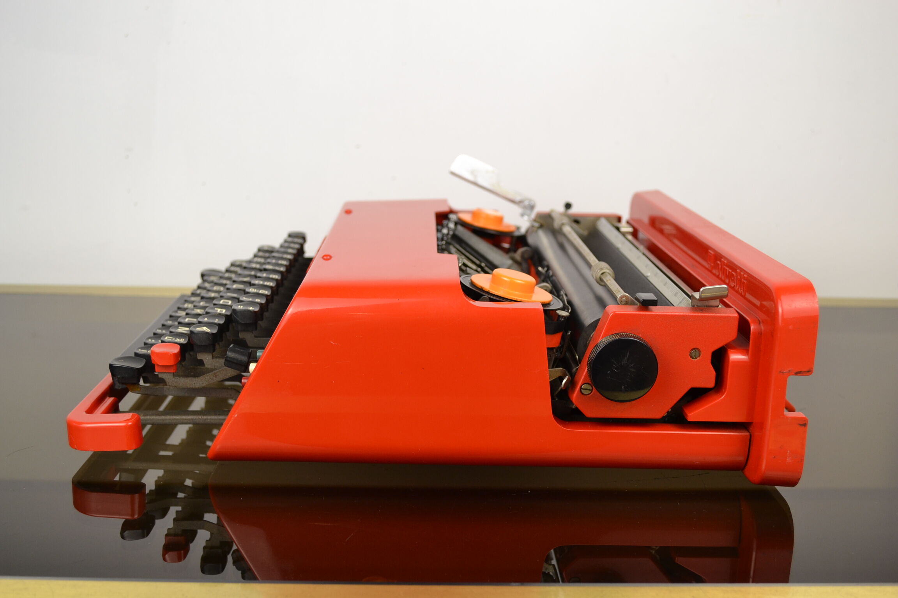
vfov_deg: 34.2
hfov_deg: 49.6
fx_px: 973
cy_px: 299
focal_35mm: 39
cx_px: 449
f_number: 5
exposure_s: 1/100
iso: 400
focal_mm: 26
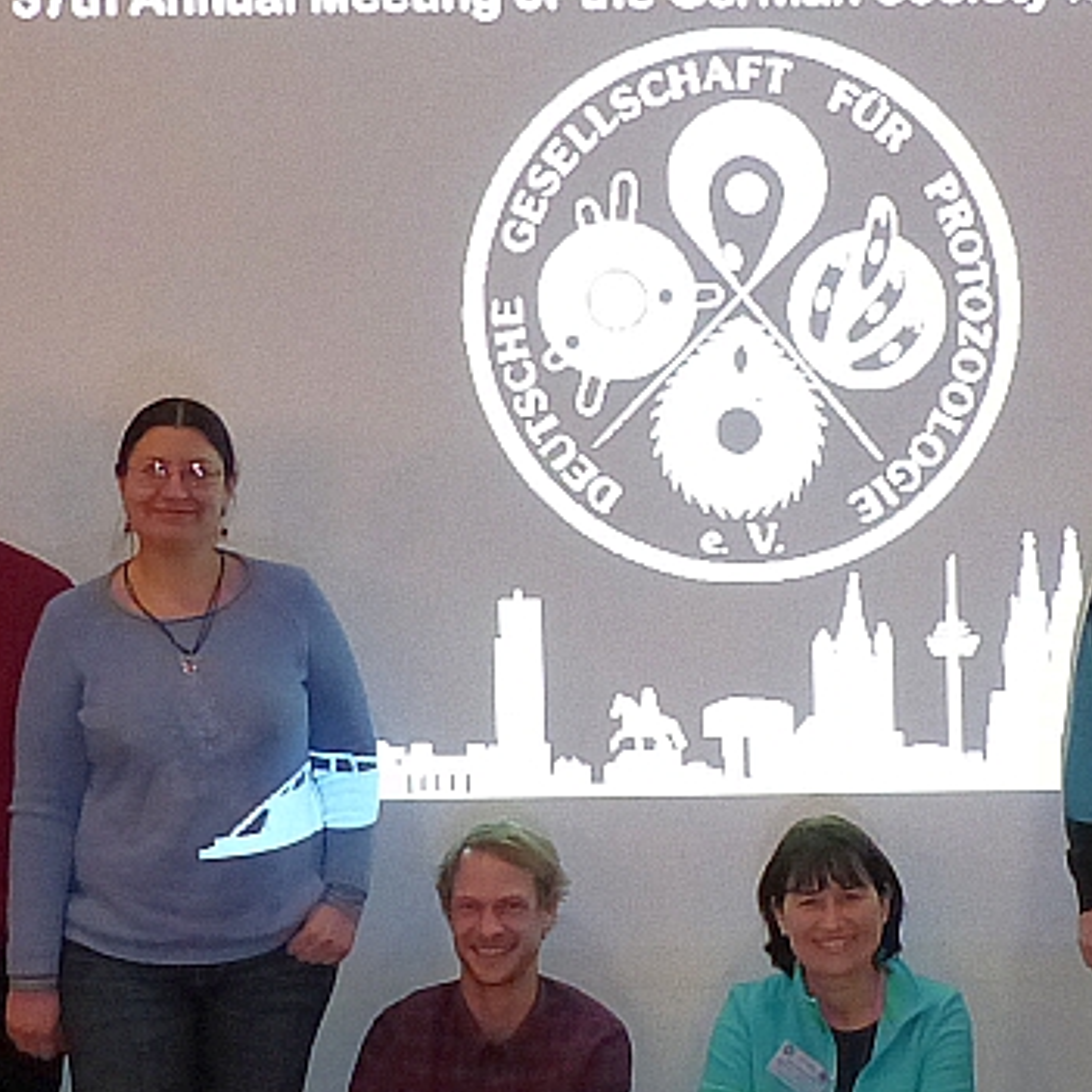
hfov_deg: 25.5
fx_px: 2391
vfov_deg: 25.7
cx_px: 764
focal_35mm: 67
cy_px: 593
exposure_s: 1/30
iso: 800
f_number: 2.8
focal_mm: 4.5
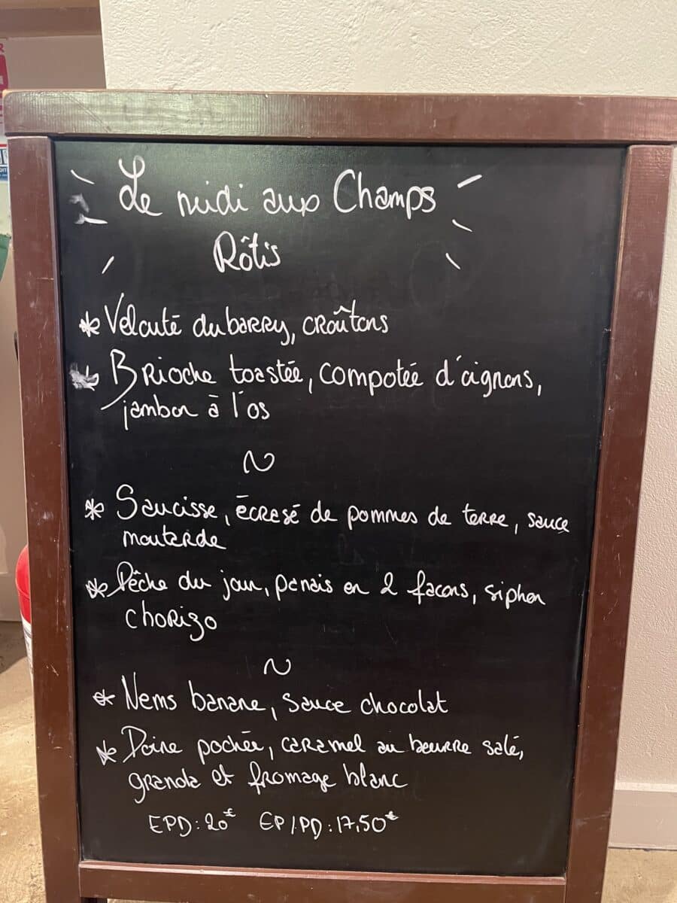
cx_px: 338
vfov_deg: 69.4
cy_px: 452
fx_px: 652
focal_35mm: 25
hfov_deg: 54.9
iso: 500
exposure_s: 1/25
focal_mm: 5.1
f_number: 1.6
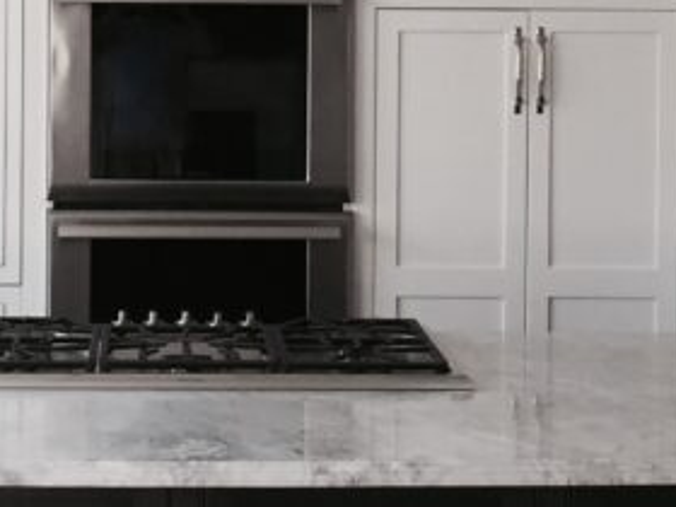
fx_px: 2070
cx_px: 208
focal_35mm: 106
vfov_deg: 13.8
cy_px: 14
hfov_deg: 18.5
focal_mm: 4.15
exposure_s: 1/40
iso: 32
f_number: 2.2
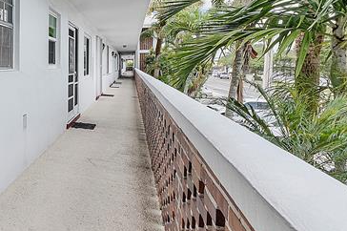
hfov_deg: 44.4
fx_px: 318
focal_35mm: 33
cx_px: -31
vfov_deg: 39.2
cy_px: 67
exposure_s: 1/60
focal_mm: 10
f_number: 10
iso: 200
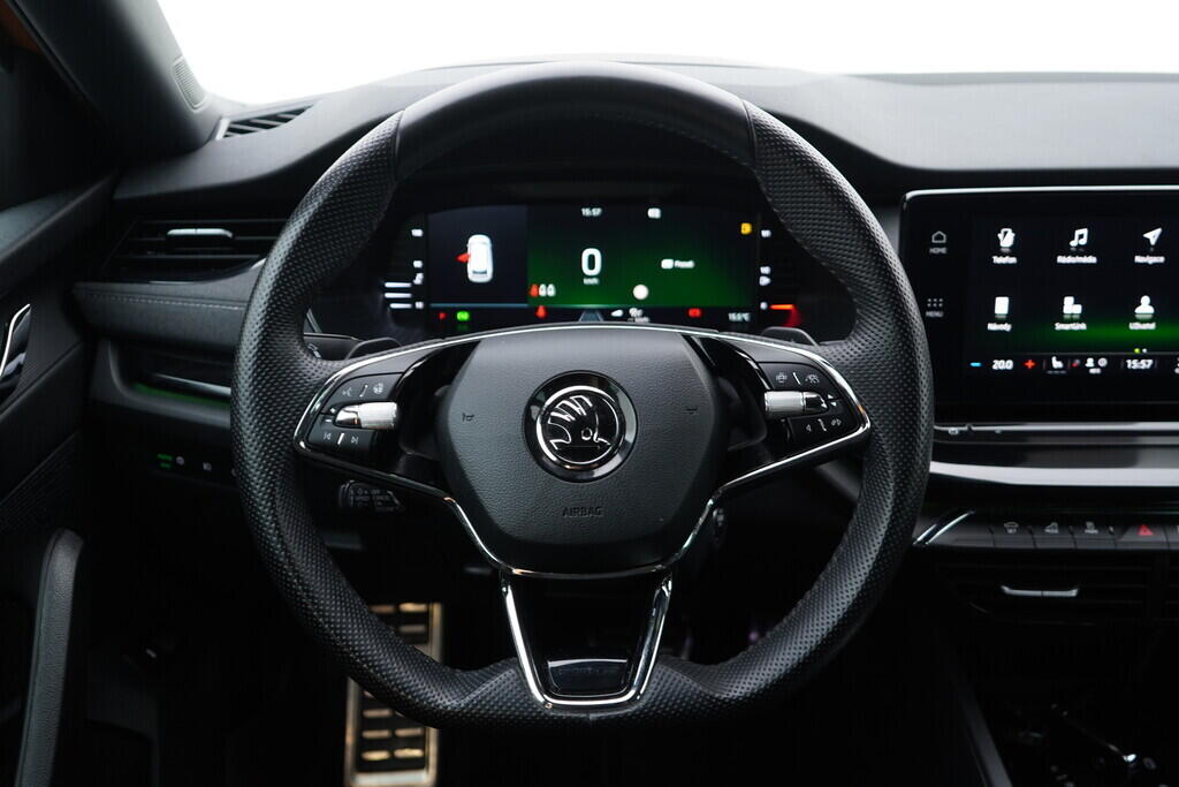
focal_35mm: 36
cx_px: 590
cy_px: 394
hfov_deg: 53.1
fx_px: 1179
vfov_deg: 36.9
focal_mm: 24
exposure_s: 1/40
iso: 200
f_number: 2.8
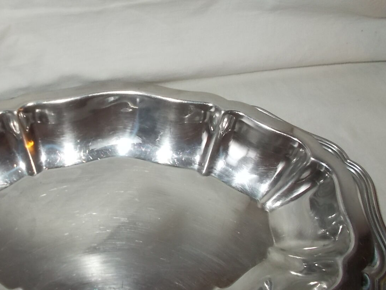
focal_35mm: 38
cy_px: 132
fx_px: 424
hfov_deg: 48.4
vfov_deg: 37.7
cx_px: 139
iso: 200
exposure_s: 1/25
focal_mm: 4.6
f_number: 3.2
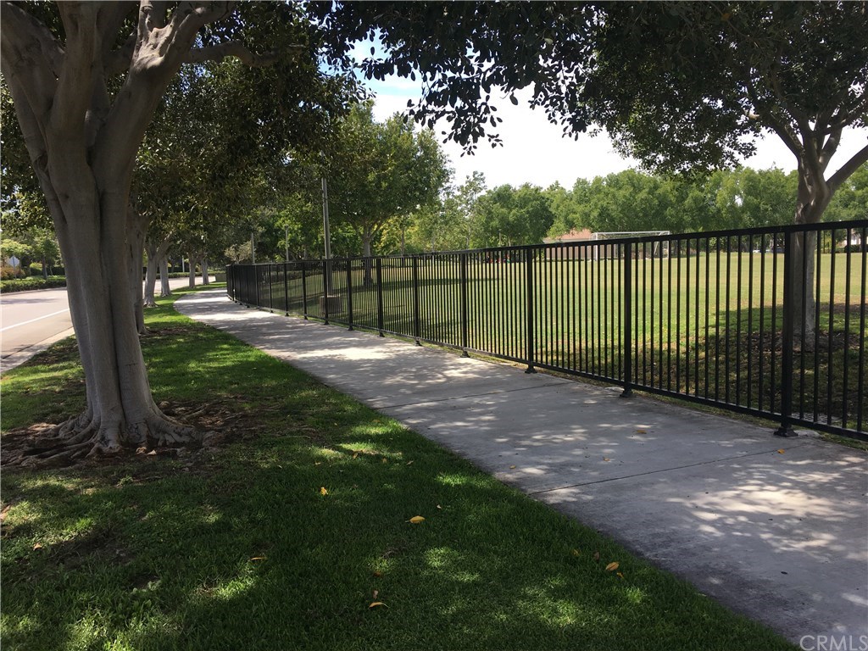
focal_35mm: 29
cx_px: 434
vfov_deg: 48.2
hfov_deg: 61.7
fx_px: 727
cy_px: 326
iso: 25
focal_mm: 4.15
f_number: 2.2
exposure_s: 1/509
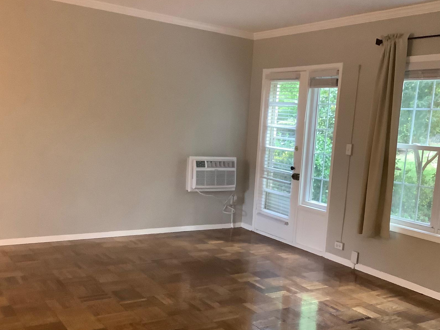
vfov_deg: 35.8
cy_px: 196
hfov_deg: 46.6
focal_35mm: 40
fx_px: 508
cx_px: 261
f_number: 2.4
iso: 320
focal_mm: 3.3
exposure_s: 1/40
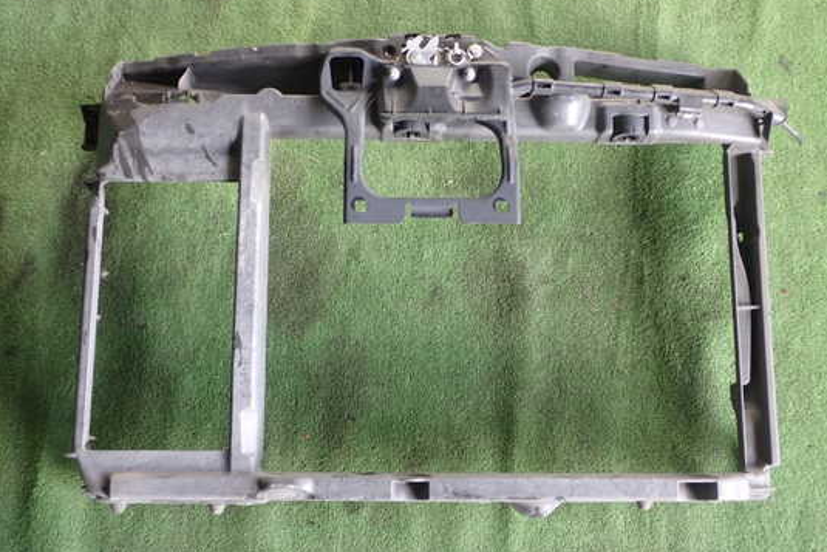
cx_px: 436
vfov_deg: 31.9
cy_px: 288
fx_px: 965
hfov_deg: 46.4
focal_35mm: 42
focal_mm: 6.37
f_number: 2.5
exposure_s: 1/80
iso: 200
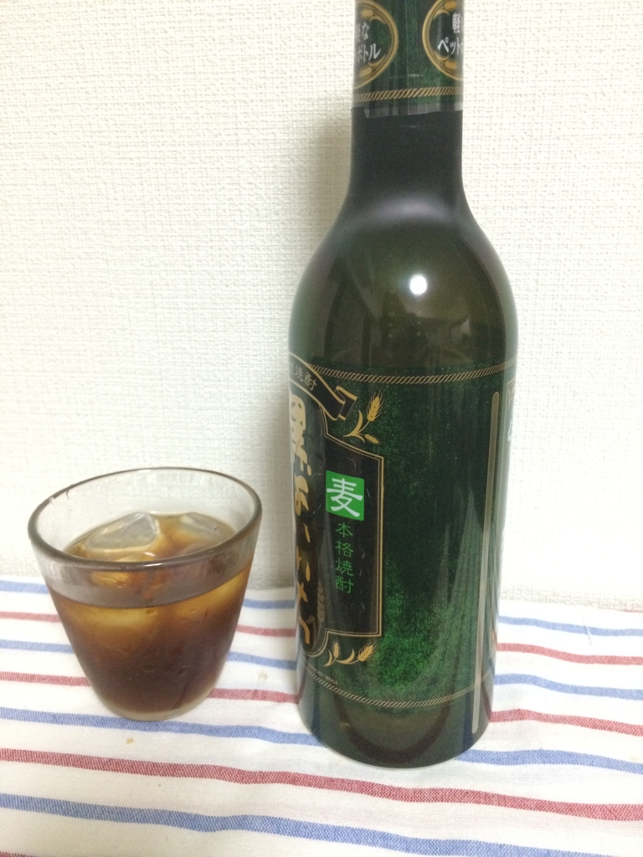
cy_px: 428
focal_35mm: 29
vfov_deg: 61.7
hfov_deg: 48.2
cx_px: 322
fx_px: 718
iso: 320
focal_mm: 4.15
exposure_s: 1/25
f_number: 2.2
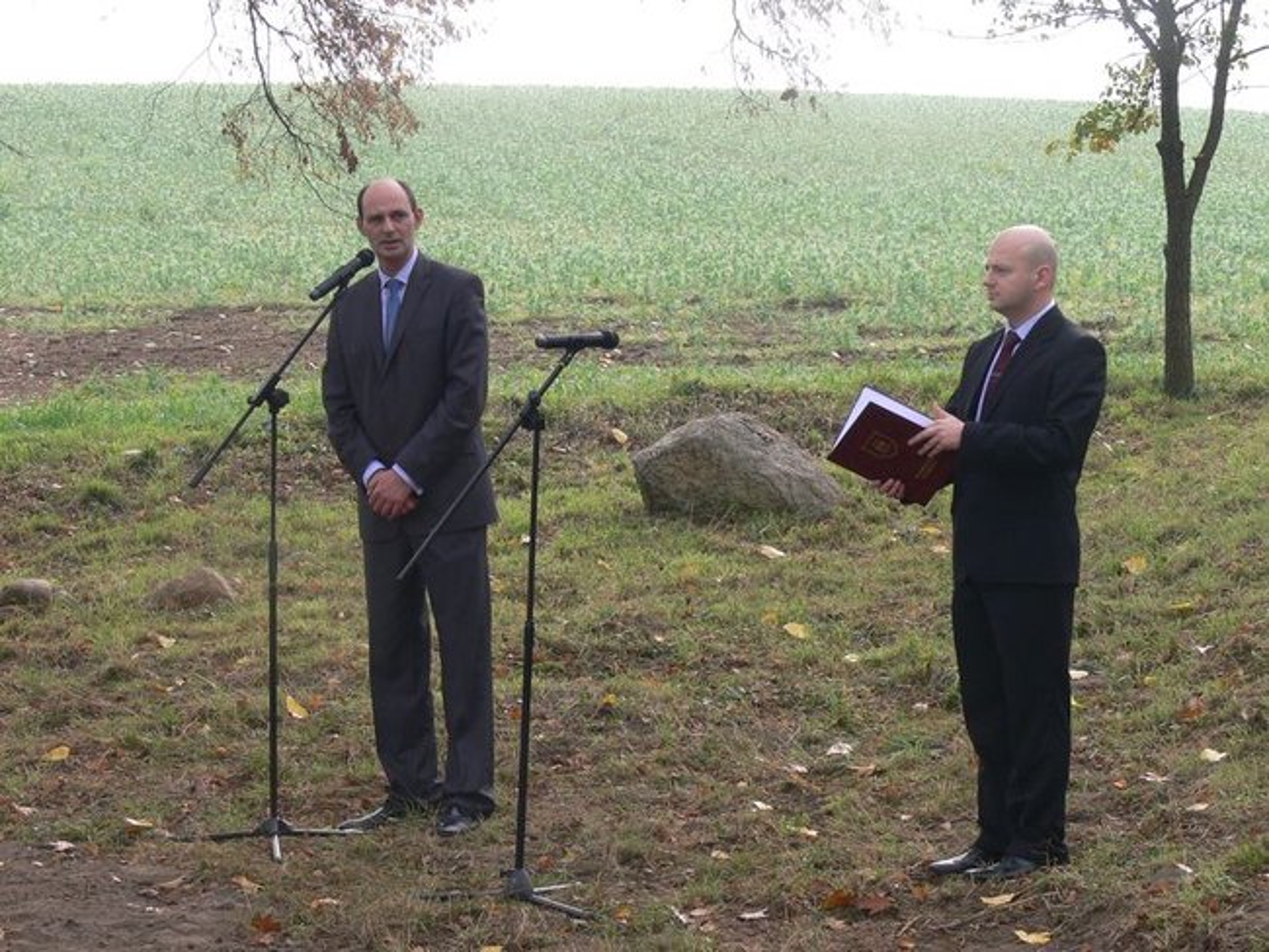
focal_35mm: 110
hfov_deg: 17.9
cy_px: 476
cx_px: 634
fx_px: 4034
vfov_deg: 13.5
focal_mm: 18.4
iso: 80
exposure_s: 1/100
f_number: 5.6
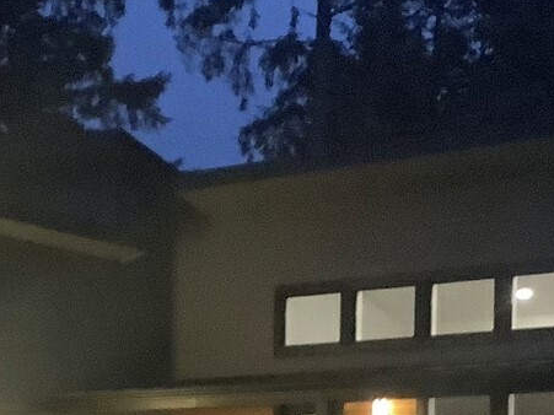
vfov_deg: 13.0
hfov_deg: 17.7
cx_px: 117
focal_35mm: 110
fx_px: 1760
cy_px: 527
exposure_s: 1/30
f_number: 2.4
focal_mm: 3.3
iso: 640
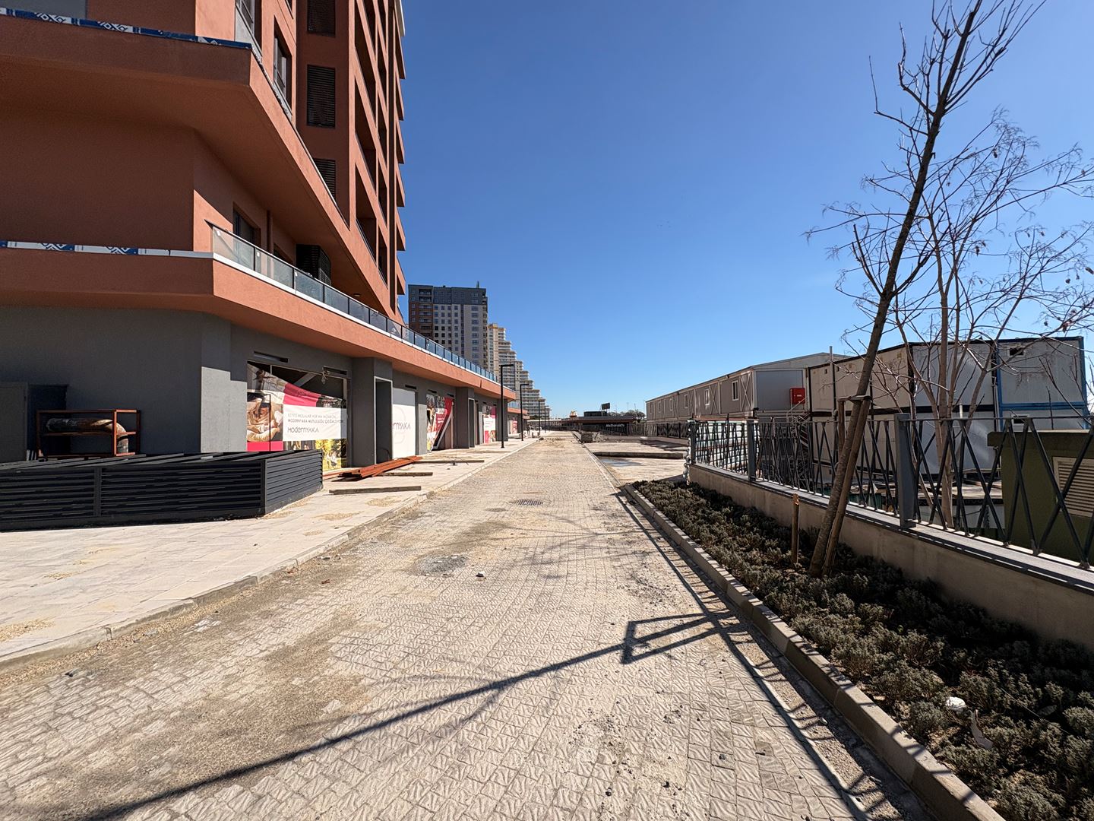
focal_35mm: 14
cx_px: 547
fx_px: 442
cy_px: 410
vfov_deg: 85.7
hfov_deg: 102.1
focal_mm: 2.22
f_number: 2.2
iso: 50
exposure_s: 1/3390
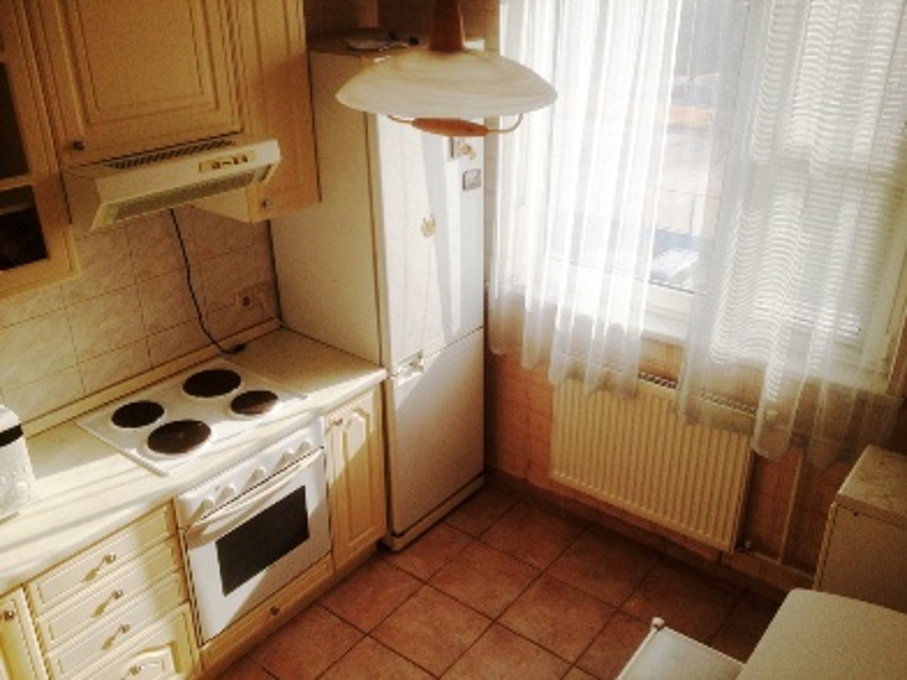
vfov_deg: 40.7
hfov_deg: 52.6
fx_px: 917
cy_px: 340
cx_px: 454
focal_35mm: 35
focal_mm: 4.28
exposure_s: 1/506
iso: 50
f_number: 2.4
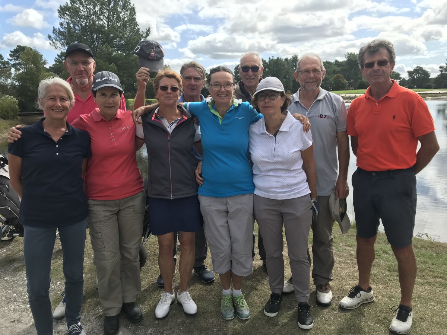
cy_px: 168
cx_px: 224
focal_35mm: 28
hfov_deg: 63.4
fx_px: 362
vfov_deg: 49.7
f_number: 1.8
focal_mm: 3.99
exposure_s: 1/1709
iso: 20
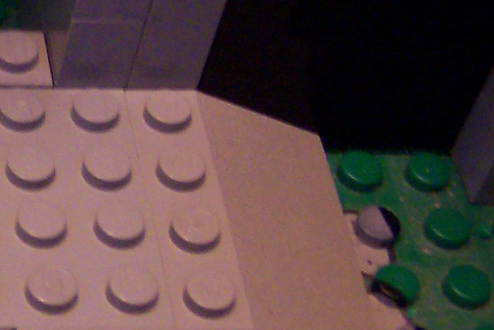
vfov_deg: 10.6
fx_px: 1770
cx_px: -252
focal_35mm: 129
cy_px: 142
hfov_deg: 14.7
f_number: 2.8
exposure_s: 1/8
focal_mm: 5.5
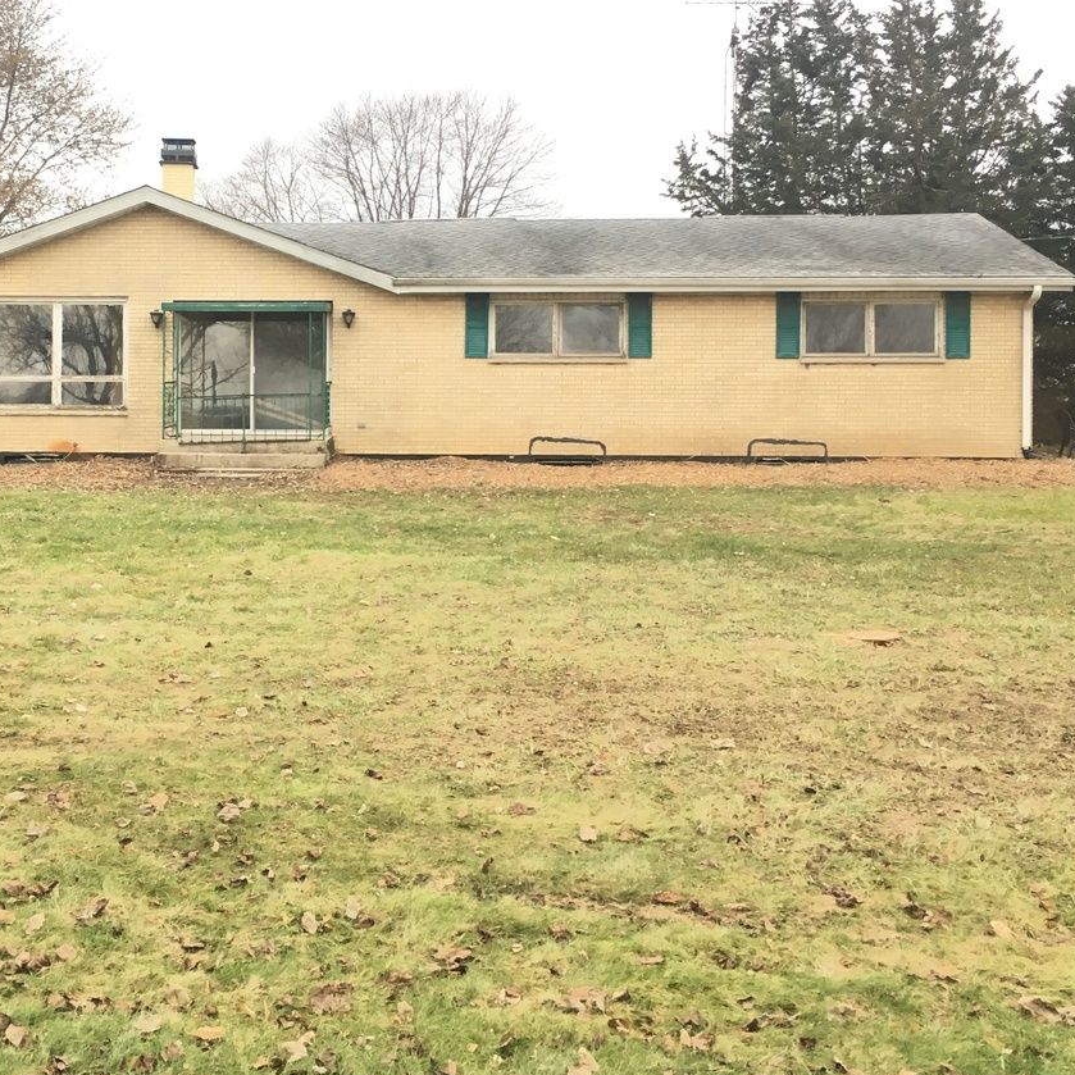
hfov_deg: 37.8
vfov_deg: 38.1
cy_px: 413
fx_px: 1546
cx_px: 341
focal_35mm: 44
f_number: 2.2
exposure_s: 1/30
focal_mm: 4.15
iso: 50
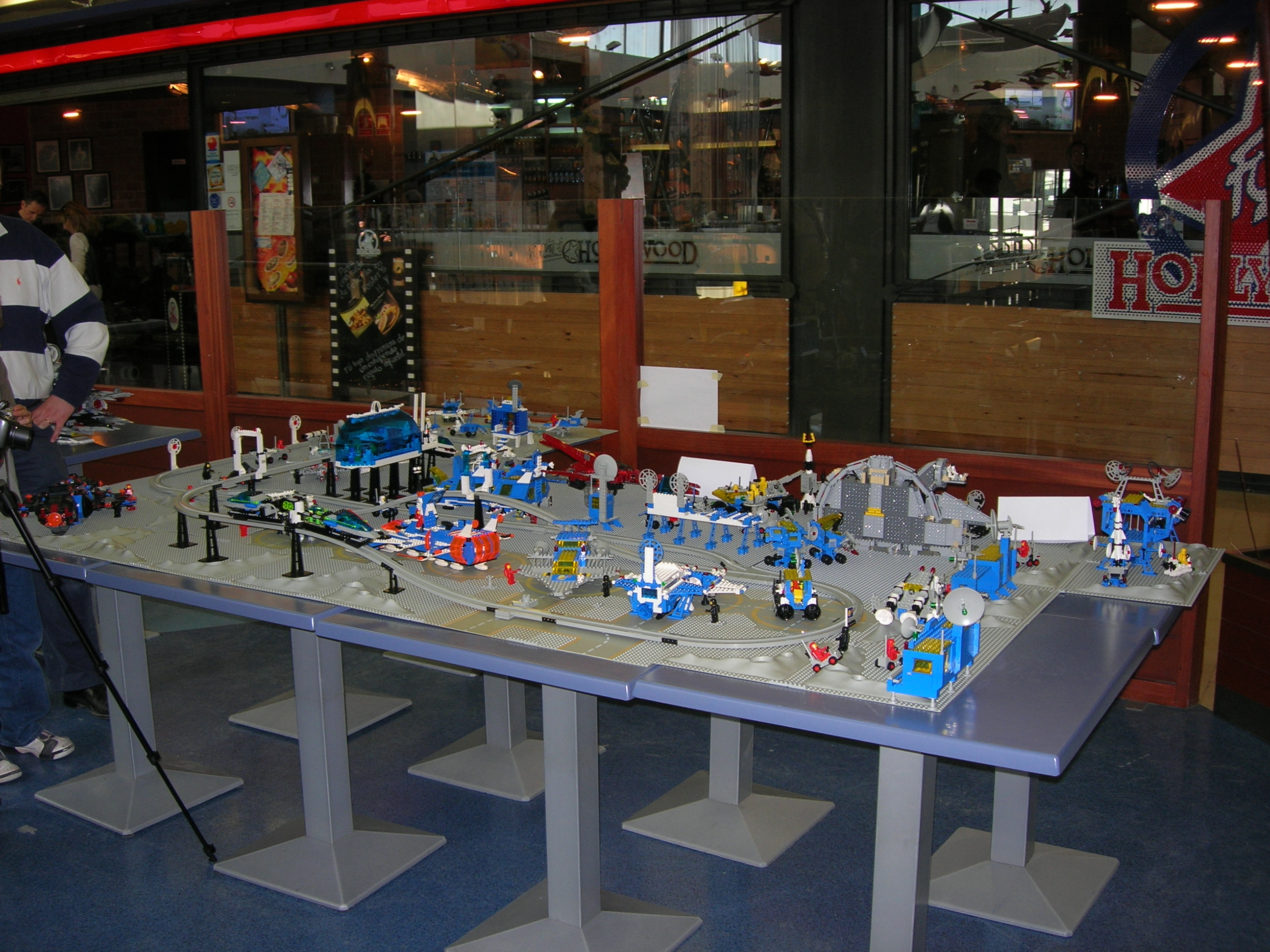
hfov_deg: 49.0
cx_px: 635
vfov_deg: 37.7
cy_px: 476
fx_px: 1394
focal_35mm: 38
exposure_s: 1/60.1
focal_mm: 7.8
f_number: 2.8
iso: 64
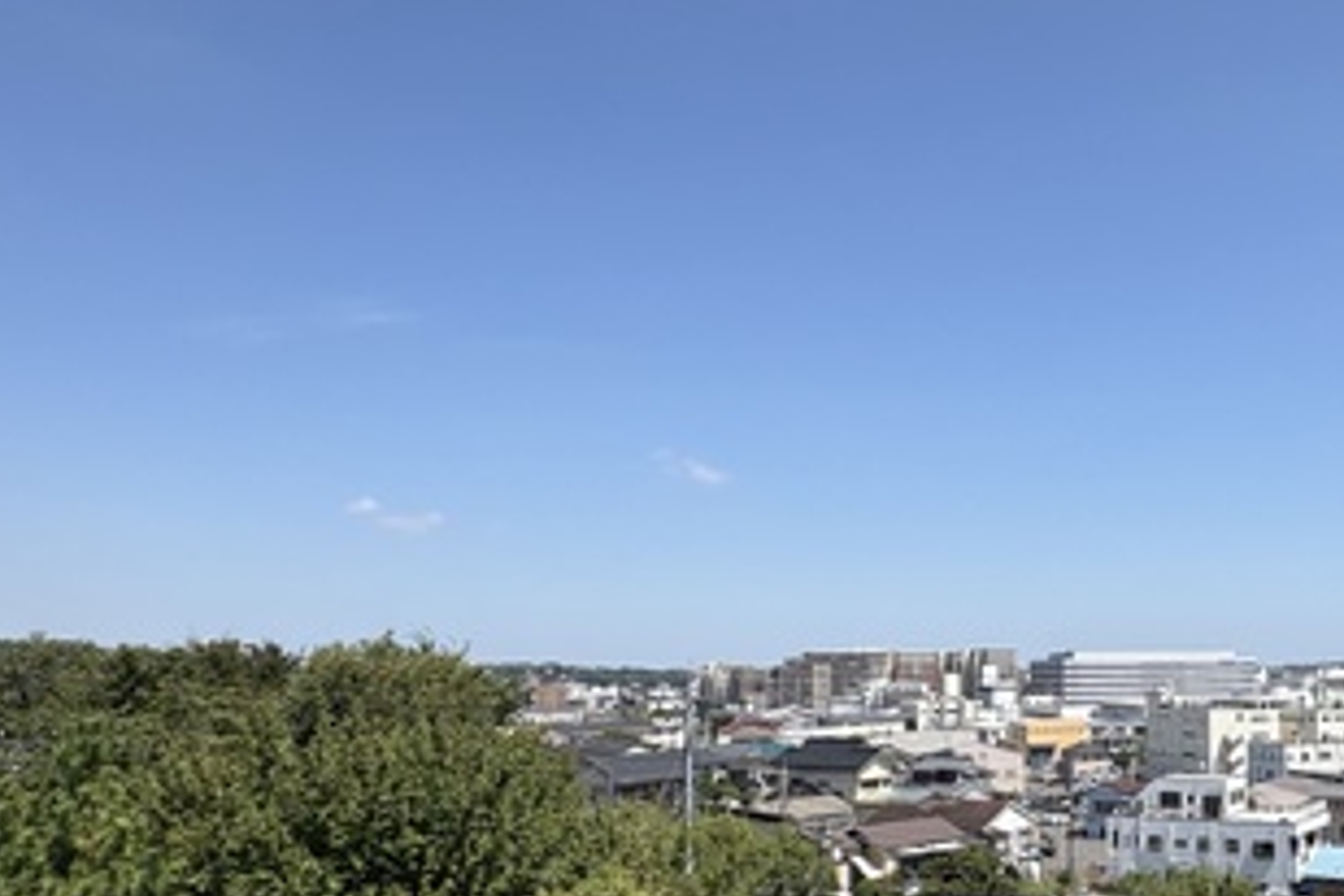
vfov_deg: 39.6
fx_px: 1232
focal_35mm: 33
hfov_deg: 52.0
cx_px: 1148
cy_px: 581
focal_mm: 2.22
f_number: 2.2
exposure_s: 1/2494
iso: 50
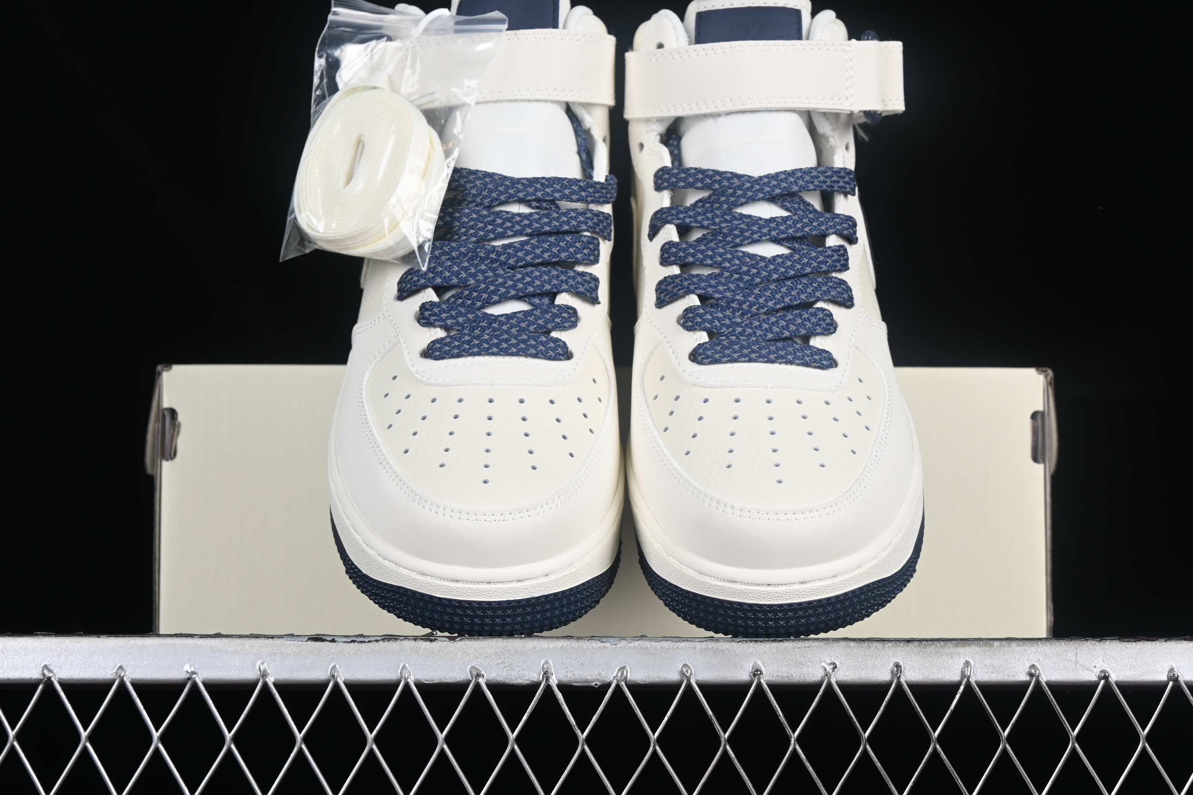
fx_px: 2485
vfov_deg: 18.2
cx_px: 596
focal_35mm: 75
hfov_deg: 27.0
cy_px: 398
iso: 160
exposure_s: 1/100
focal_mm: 50
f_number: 8
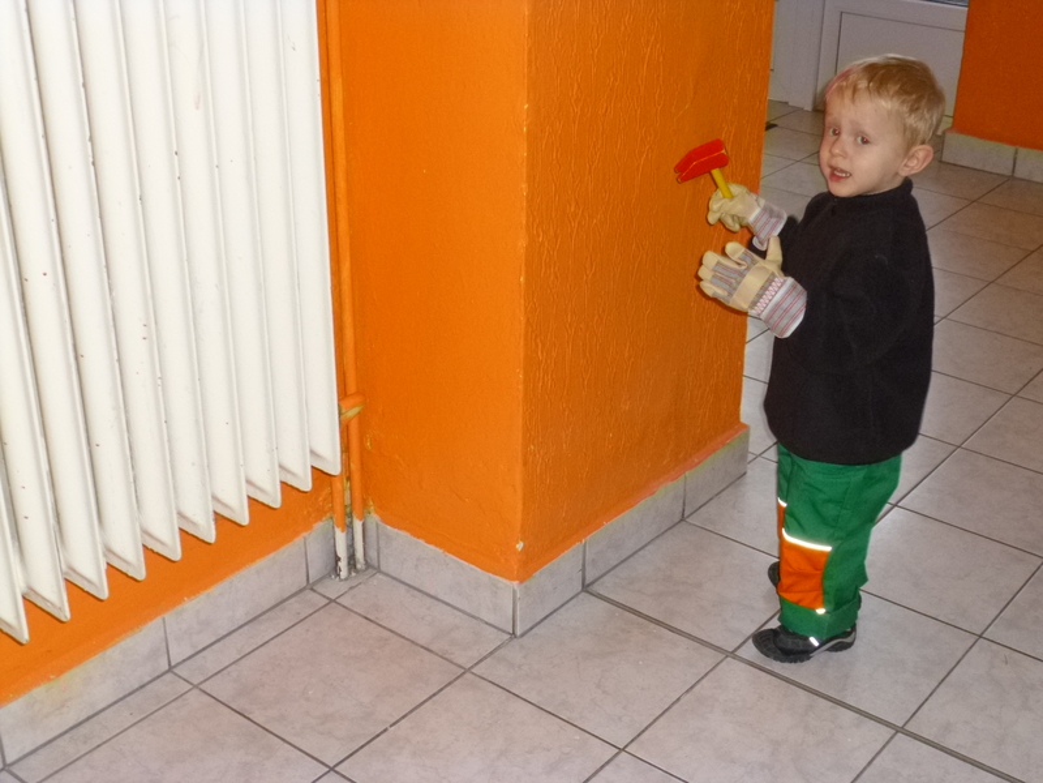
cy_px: 392
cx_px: 522
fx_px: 1356
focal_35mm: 45
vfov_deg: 32.2
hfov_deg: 42.1
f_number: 3.9
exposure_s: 1/60
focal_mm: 8
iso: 400
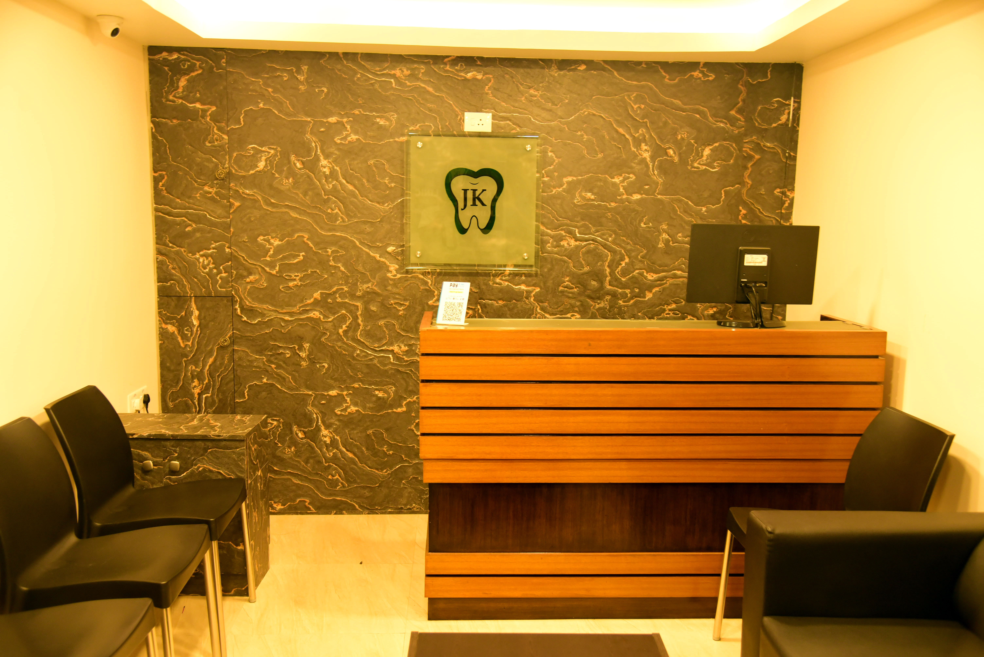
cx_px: 492
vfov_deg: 41.1
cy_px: 328
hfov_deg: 58.7
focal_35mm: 32
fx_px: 875
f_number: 4
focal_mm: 32
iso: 1800
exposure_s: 1/50
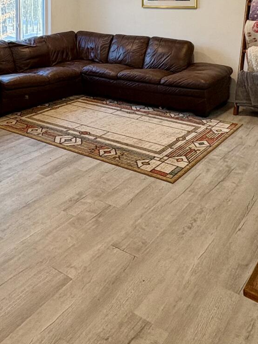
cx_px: 133
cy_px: 16
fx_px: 378
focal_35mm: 38
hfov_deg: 37.7
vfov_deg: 43.4
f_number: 2.2
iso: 200
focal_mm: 2.22
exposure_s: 1/120
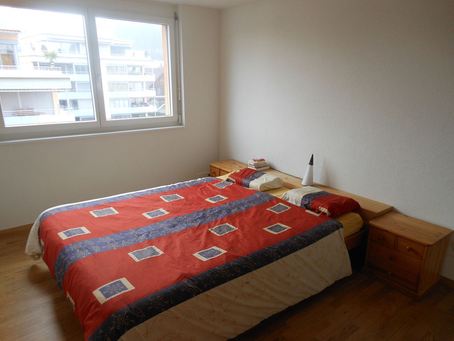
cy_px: 170
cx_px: 227
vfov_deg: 54.9
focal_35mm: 25
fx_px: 328
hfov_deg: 69.4
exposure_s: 1/30
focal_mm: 4.5
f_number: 3.2
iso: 125
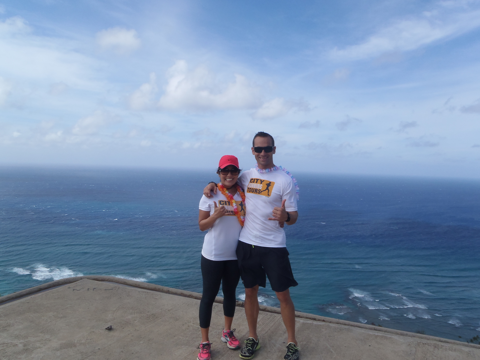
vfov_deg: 49.7
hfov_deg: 63.4
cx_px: 240
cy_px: 180
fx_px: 388
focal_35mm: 28
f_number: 5.6
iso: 80
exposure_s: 1/320
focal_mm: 5
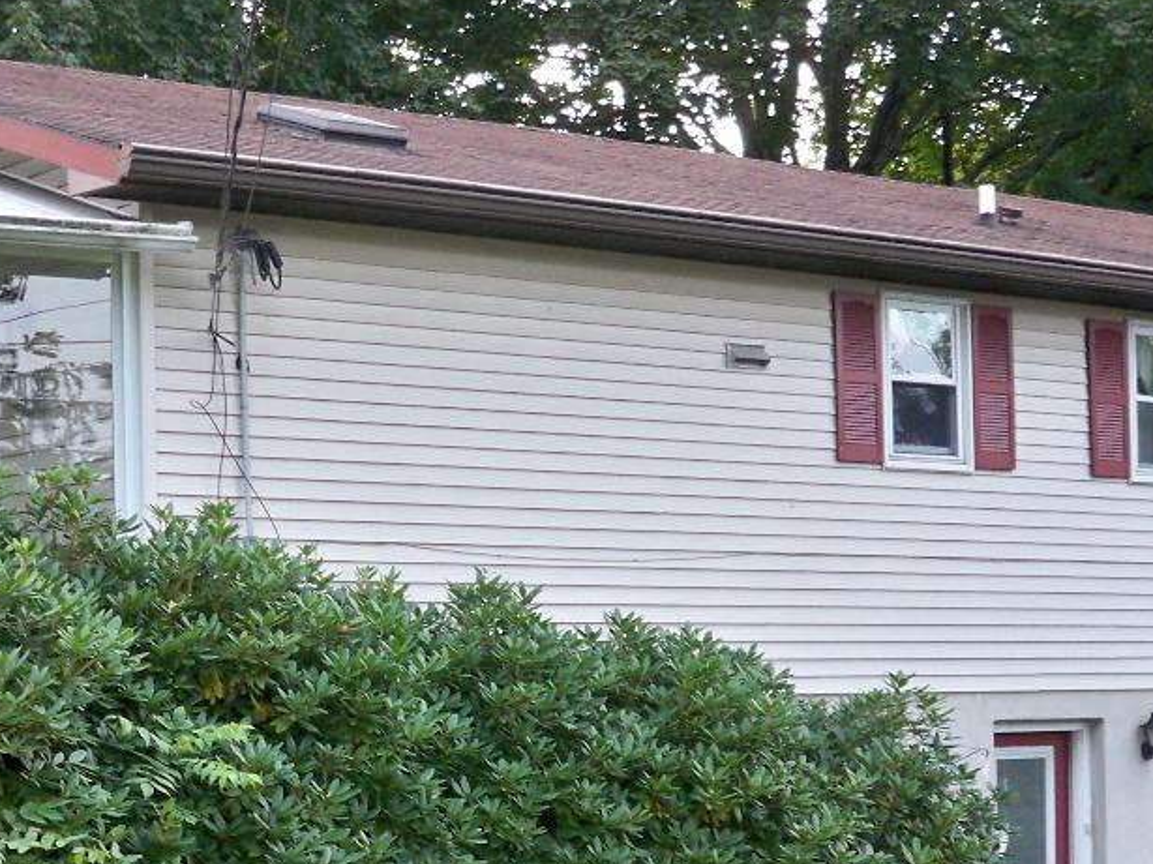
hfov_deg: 23.8
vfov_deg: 17.8
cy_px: 722
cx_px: 480
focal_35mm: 82
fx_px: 2731
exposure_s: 1/60
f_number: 3.1
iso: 80
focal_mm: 6.3
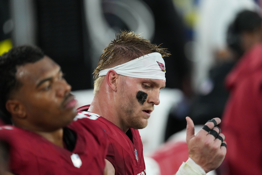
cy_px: 88
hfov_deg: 3.4
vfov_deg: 2.3
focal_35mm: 600
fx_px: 4367
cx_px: 131
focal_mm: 600
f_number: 4
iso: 5000
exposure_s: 1/1600
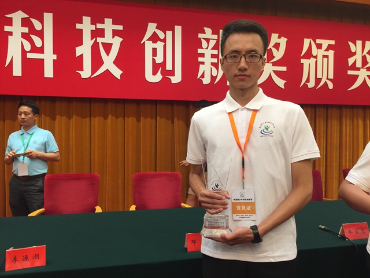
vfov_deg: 48.2
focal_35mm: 29
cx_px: 185
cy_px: 139
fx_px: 310
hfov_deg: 61.7
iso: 40
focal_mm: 4.15
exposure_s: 1/33
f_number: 2.2
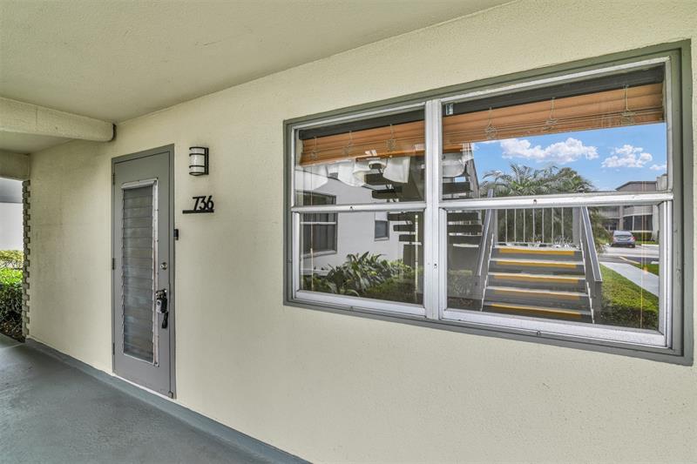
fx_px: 310
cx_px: 348
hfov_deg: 96.7
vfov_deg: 73.7
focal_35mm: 16
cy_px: 232
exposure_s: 1/15
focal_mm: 16
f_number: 11
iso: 200
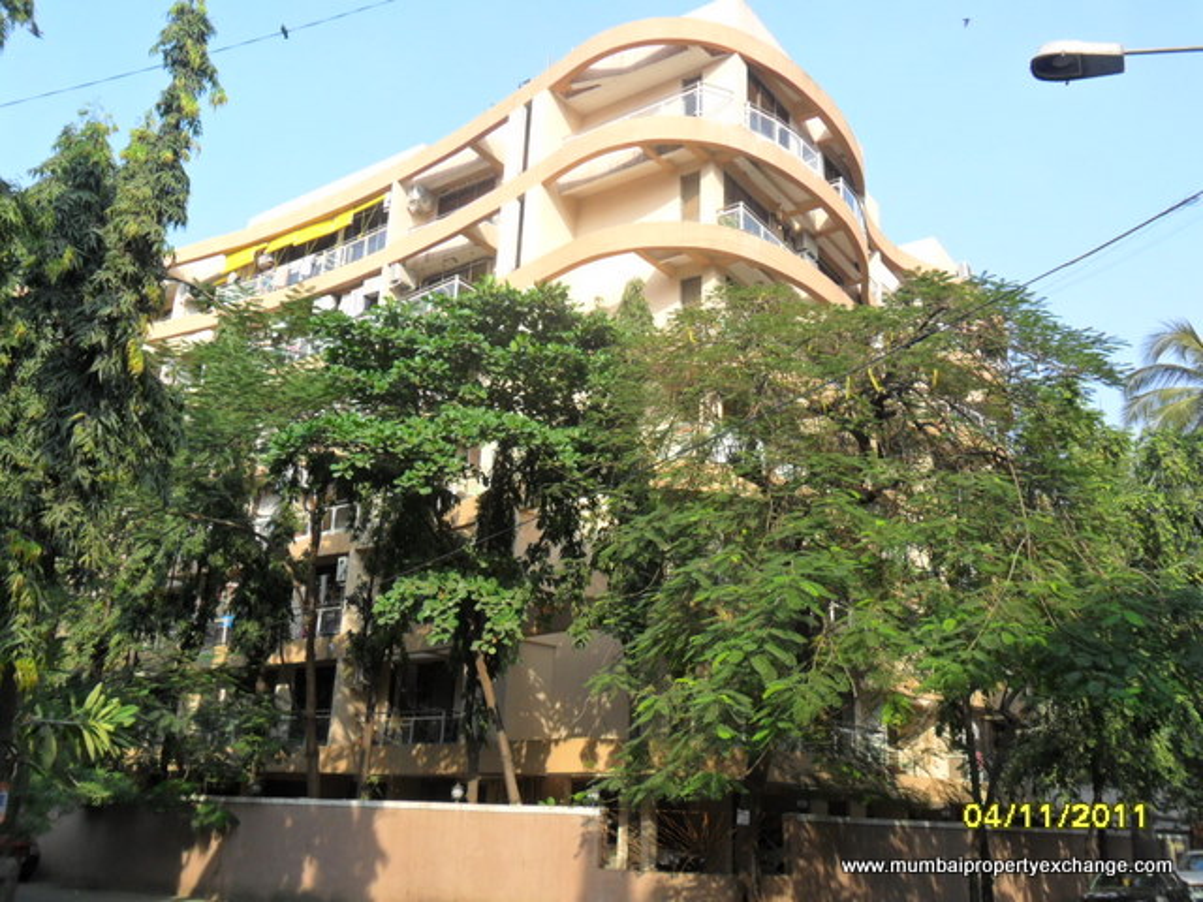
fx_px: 1112
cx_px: 602
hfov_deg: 56.8
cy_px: 451
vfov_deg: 44.2
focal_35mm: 32
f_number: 3.7
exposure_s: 1/250
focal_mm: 5.7
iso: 100
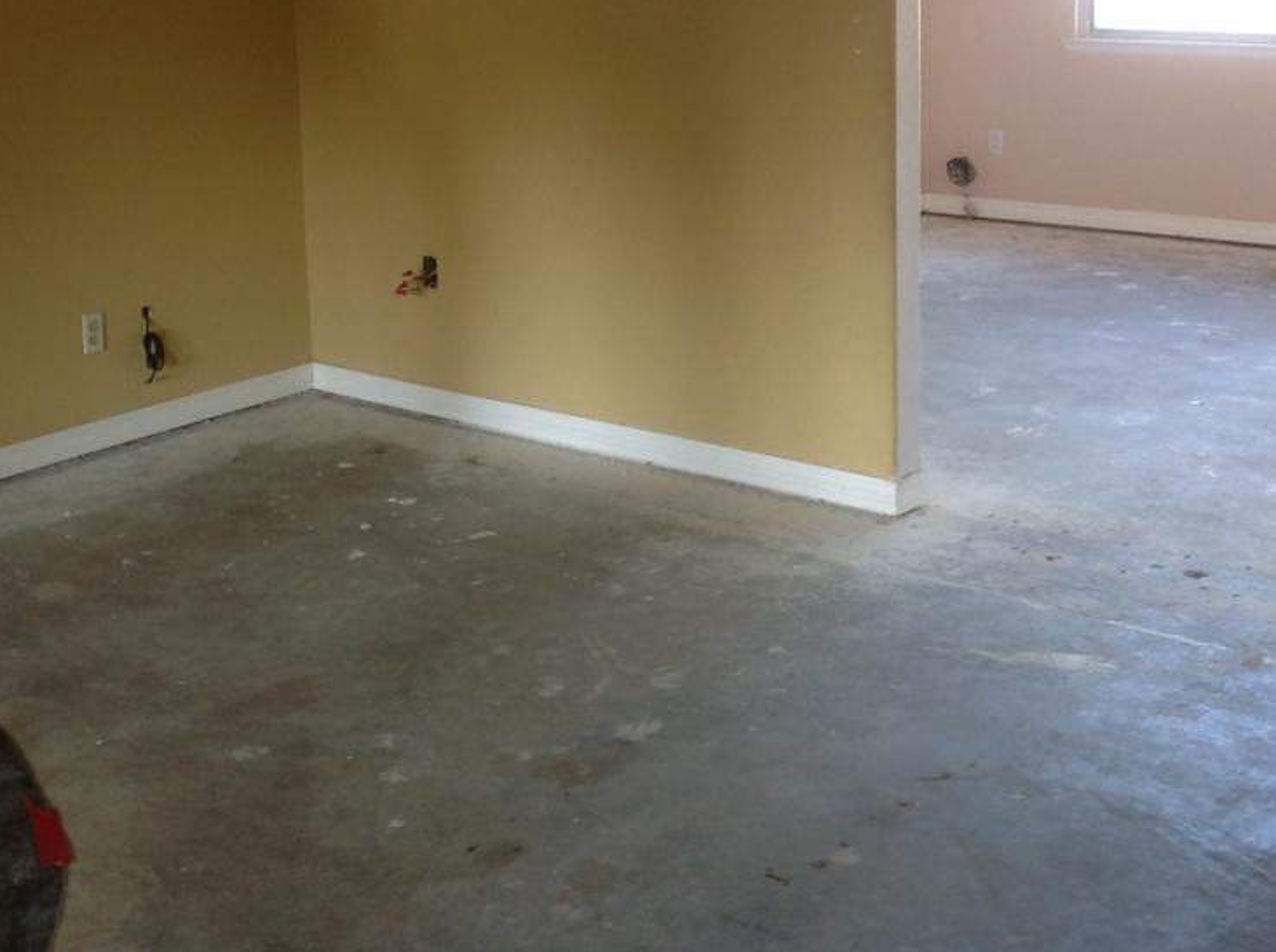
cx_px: 472
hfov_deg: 31.1
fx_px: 2281
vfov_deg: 23.1
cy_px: 138
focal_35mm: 62
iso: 80
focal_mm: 4.28
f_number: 2.4
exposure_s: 1/15
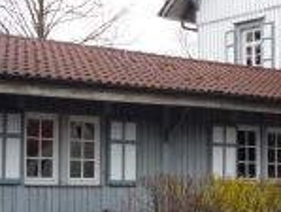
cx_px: 175
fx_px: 837
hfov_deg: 19.0
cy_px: 102
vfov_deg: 14.4
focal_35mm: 103
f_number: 4
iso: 100
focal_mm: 5.2
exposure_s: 1/250
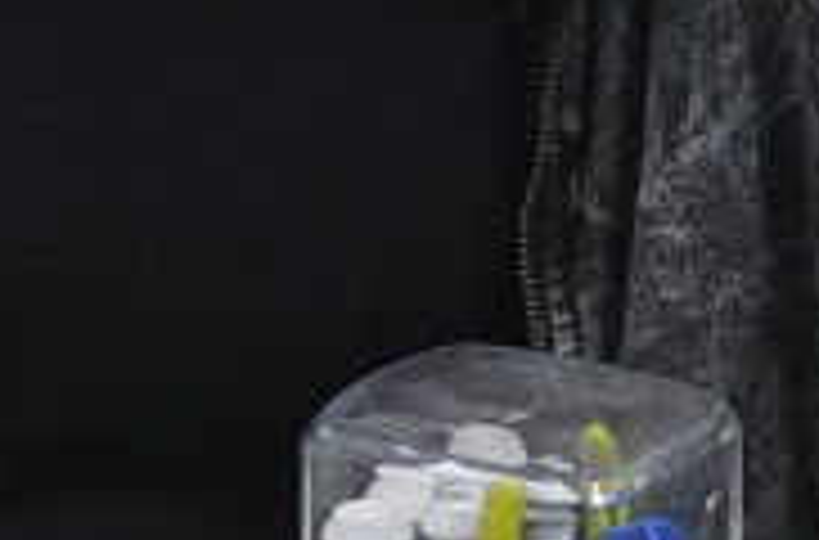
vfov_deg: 5.7
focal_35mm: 238
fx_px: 5396
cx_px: -104
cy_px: 846
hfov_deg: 8.6
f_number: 5.6
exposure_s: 1/50
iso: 800
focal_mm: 48
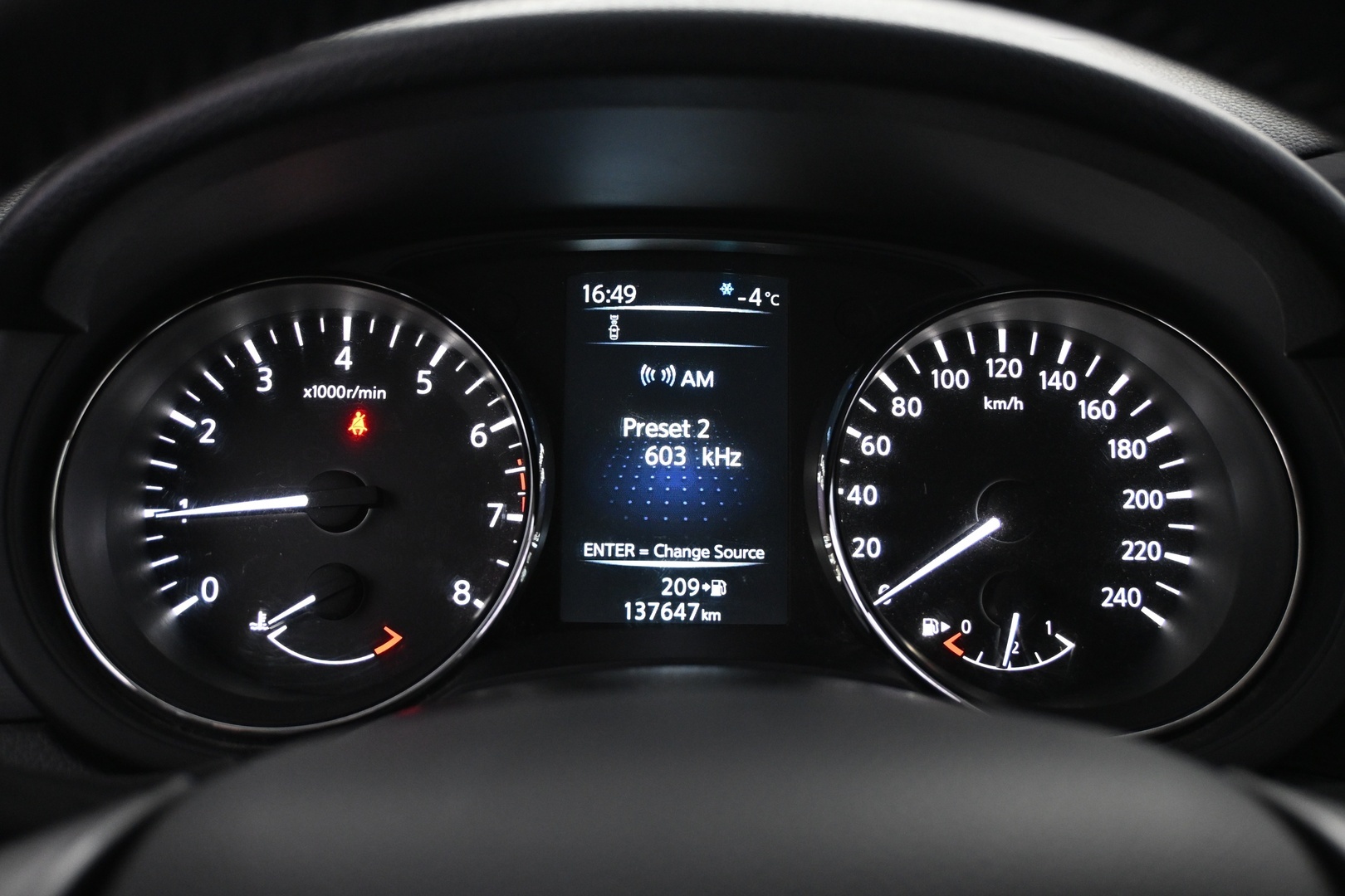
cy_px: 448
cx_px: 672
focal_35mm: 41
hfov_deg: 47.2
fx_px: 1541
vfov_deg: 32.4
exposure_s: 1/40
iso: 2000
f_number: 4.5
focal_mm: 27.5
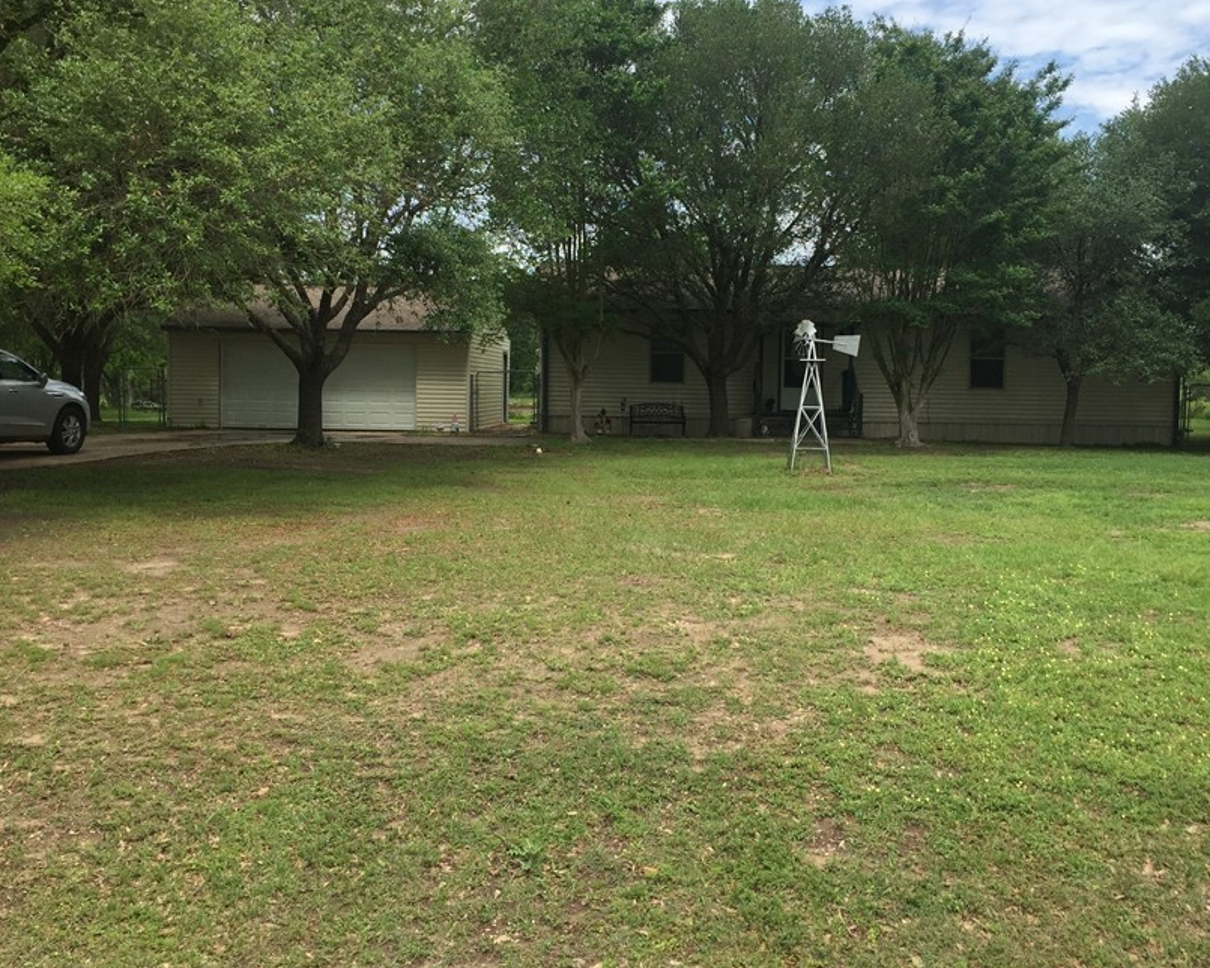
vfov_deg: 41.1
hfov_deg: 50.2
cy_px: 460
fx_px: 1289
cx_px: 643
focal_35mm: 36
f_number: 2.2
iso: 32
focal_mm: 4.15
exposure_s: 1/1236
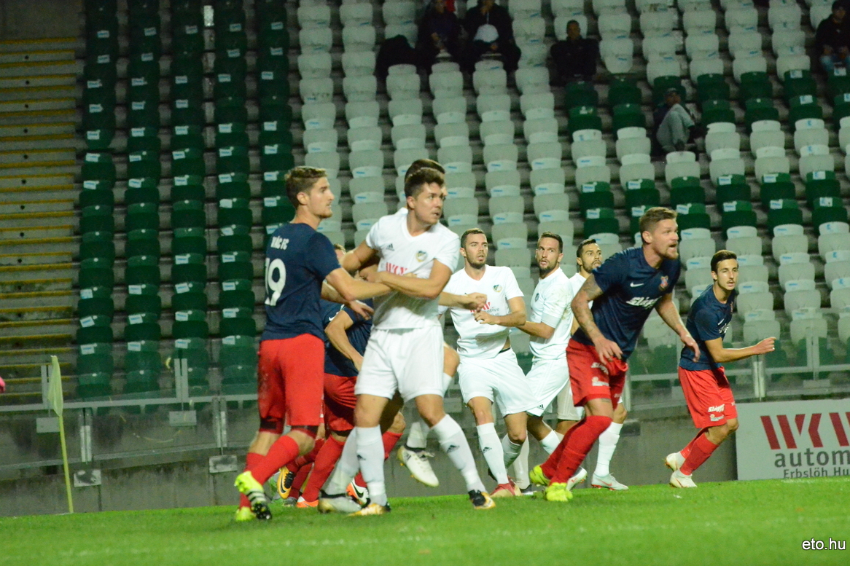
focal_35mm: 301
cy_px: 282
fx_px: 7094
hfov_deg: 6.9
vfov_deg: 4.6
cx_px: 429
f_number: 5.3
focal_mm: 195
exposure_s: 1/1250
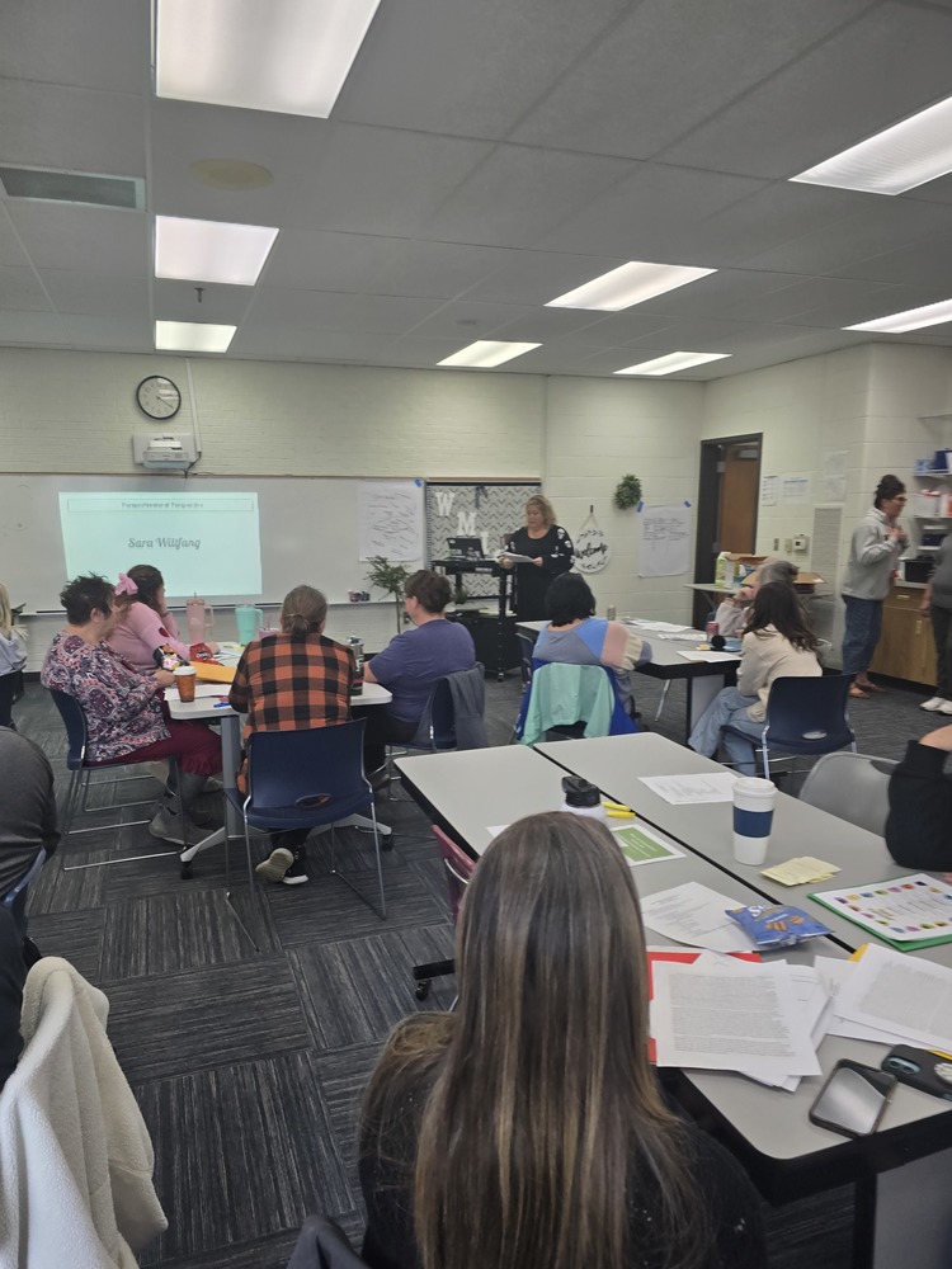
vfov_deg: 73.9
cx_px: 476
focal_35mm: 23
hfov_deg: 58.9
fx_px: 843
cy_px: 634
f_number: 1.7
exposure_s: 1/120
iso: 80
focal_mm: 6.3
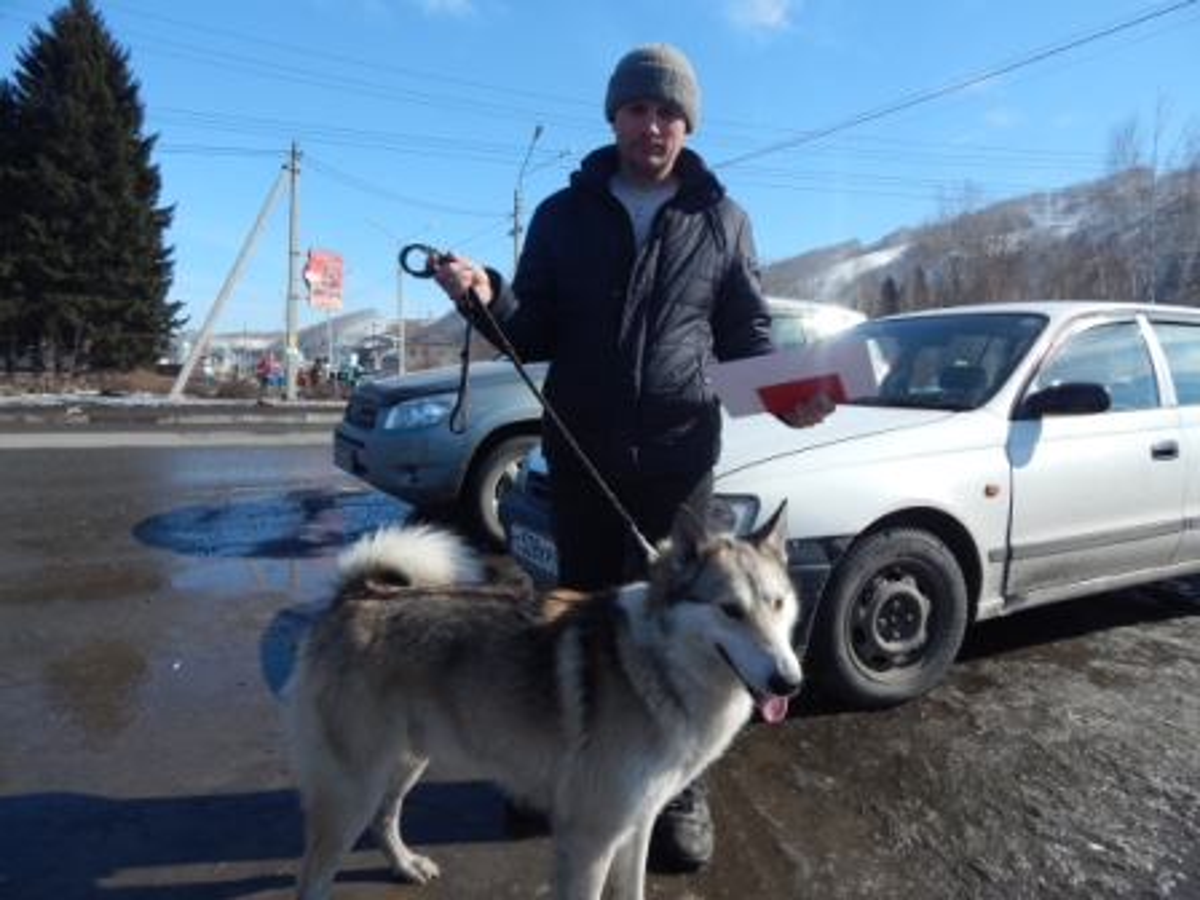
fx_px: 797
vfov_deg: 58.9
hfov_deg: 73.9
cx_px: 600
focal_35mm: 23
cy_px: 450
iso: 125
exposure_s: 1/500
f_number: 6
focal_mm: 4
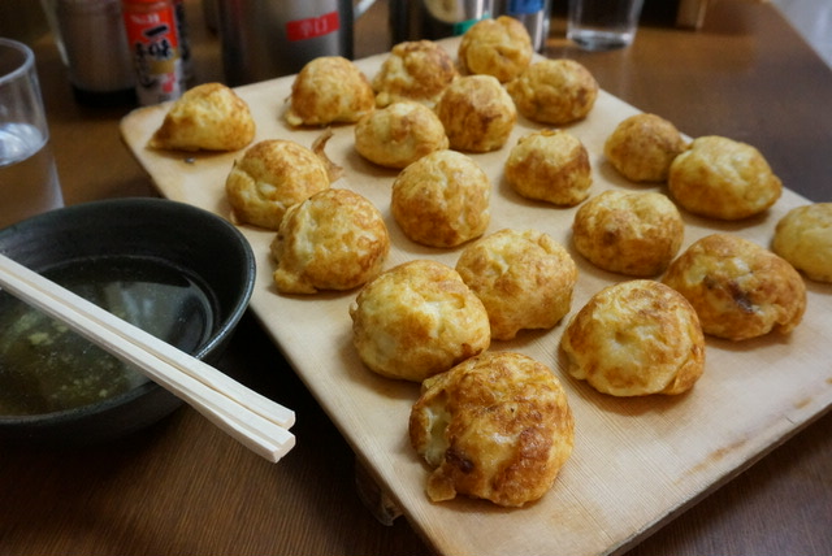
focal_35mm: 33
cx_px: 416
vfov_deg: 40.0
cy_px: 278
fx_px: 763
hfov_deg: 57.2
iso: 3200
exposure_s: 1/50
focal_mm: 22
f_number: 8
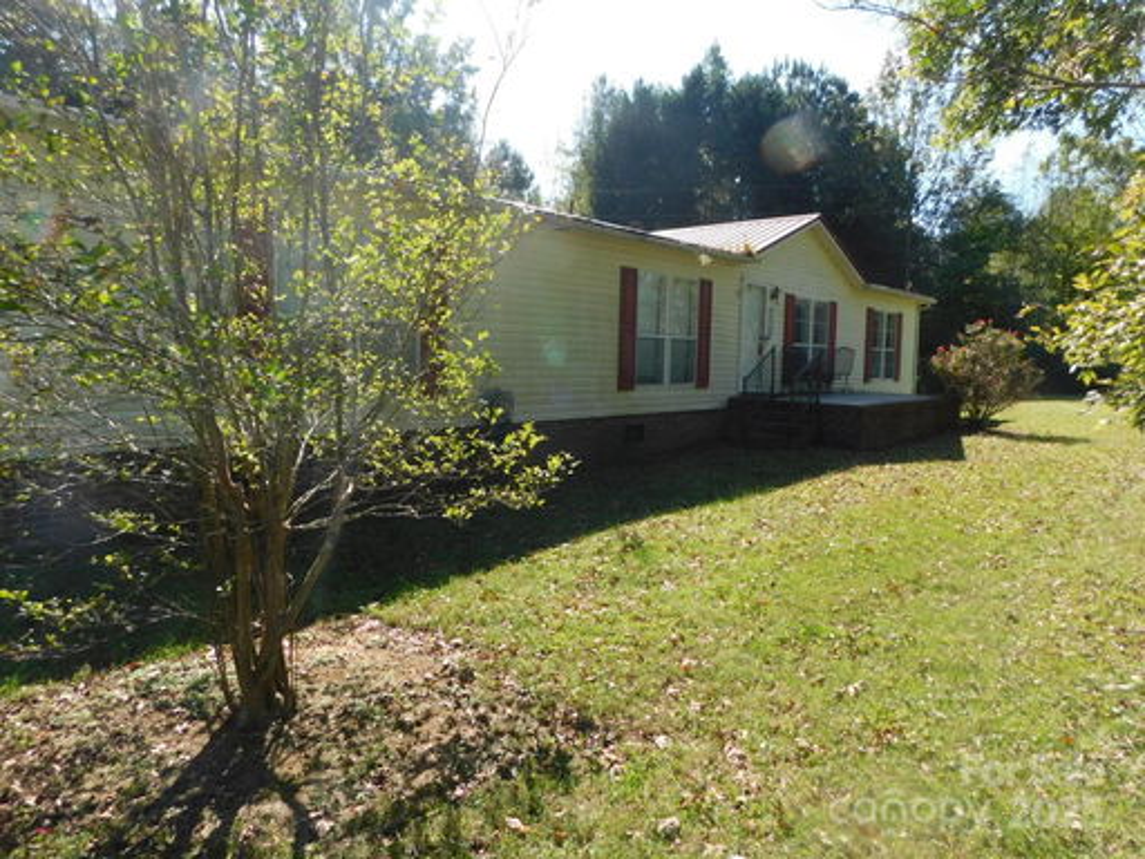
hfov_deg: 73.9
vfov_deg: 58.9
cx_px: 572
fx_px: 761
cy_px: 430
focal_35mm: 23
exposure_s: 1/640
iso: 125
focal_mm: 4
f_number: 3
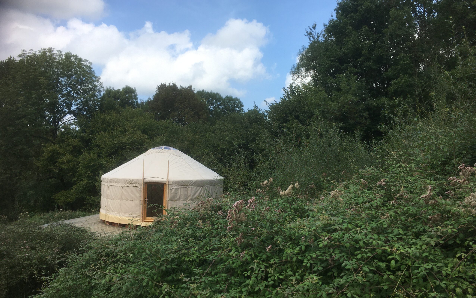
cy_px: 155
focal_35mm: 31
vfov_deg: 40.6
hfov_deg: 61.2
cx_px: 236
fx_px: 402
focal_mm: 4.15
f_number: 2.2
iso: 25
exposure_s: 1/1202
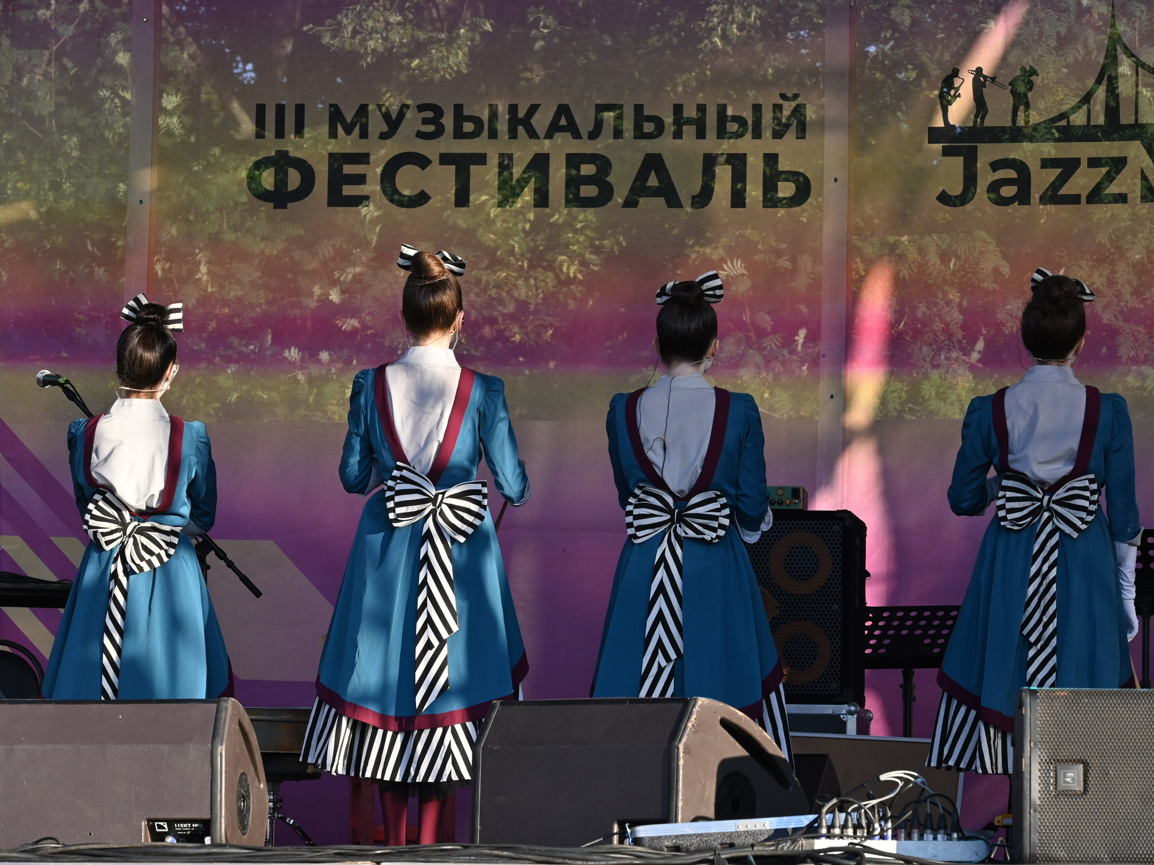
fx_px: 5051
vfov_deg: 9.8
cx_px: 605
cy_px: 432
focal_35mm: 152
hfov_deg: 13.0
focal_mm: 93
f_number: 8
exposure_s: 1/200
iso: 250
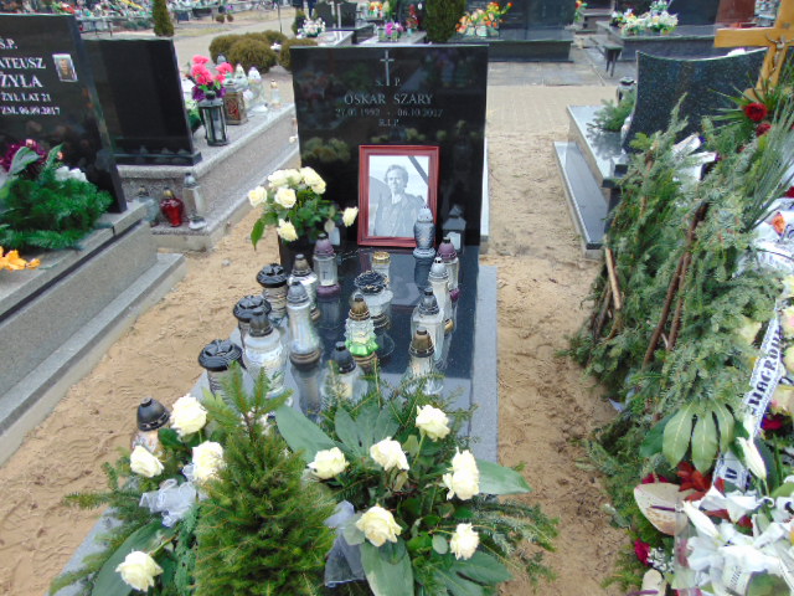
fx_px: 573
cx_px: 397
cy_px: 298
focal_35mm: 25
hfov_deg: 69.4
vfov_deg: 54.9
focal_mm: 4.5
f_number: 3
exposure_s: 1/60
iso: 80
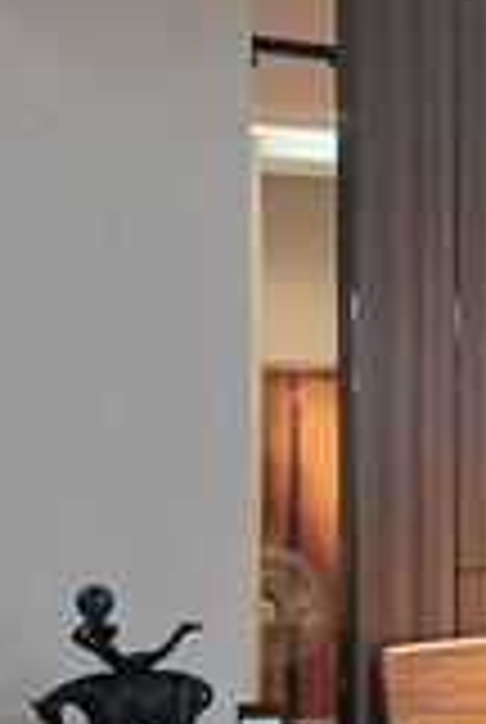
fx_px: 2702
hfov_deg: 9.1
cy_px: 481
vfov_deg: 15.2
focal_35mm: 134
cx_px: 1210
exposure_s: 1/100
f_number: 1.8
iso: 320
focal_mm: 5.58
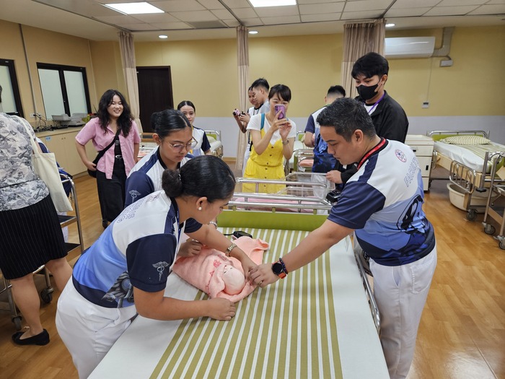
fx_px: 336
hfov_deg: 73.9
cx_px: 252
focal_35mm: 23
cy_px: 190
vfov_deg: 58.9
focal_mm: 5.4
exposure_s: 1/120
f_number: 1.8
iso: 200
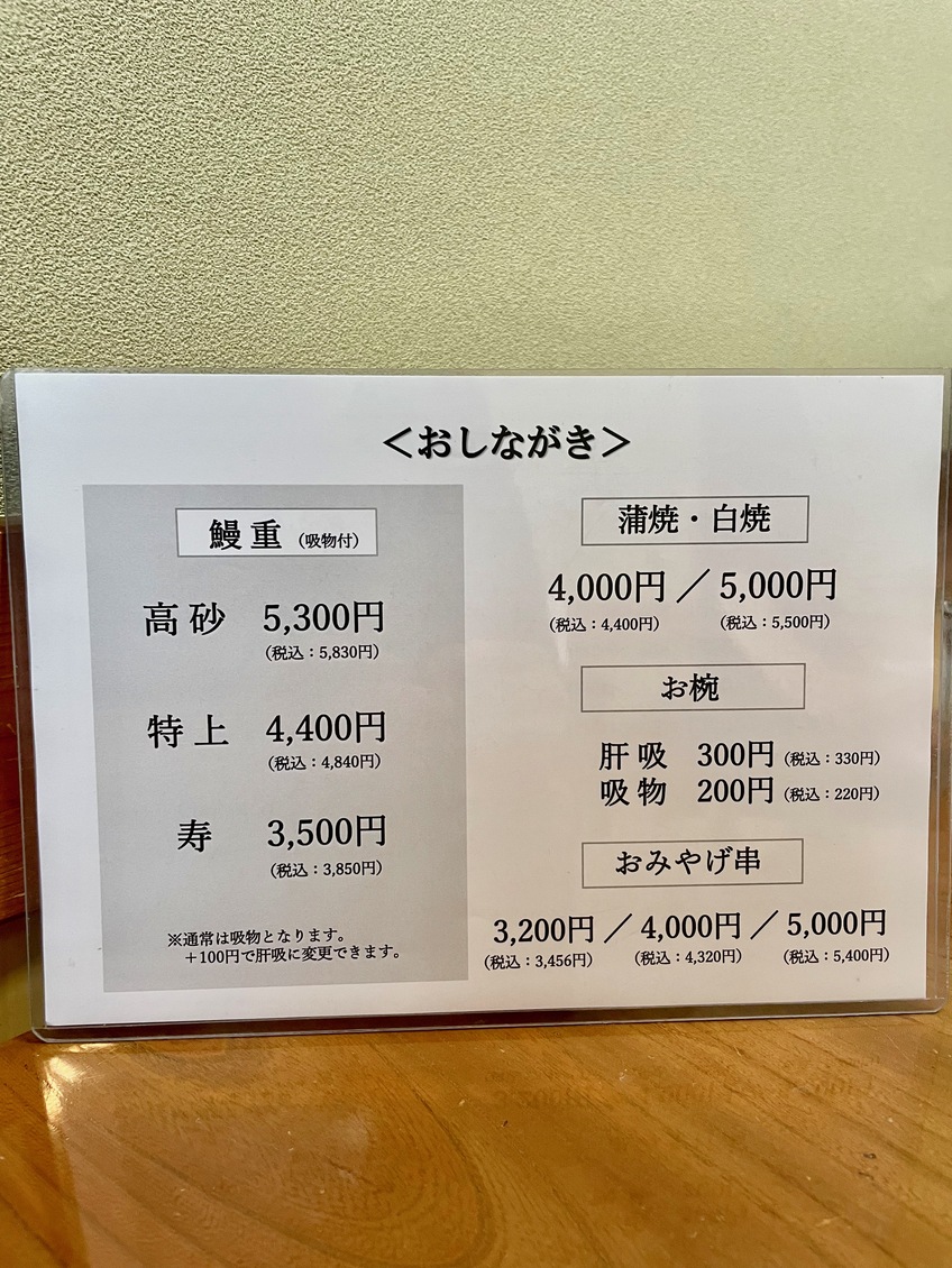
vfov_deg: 67.3
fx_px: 953
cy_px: 634
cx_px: 476
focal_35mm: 26
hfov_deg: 53.1
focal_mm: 4.2
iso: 160
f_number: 1.6
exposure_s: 1/60
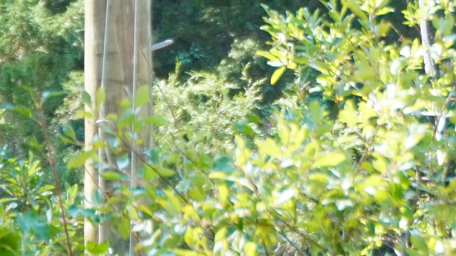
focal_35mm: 647
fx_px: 7827
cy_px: -482
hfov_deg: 3.3
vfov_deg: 1.9
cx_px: 357
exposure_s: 1/160
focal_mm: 84.3
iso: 320
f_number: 6.3
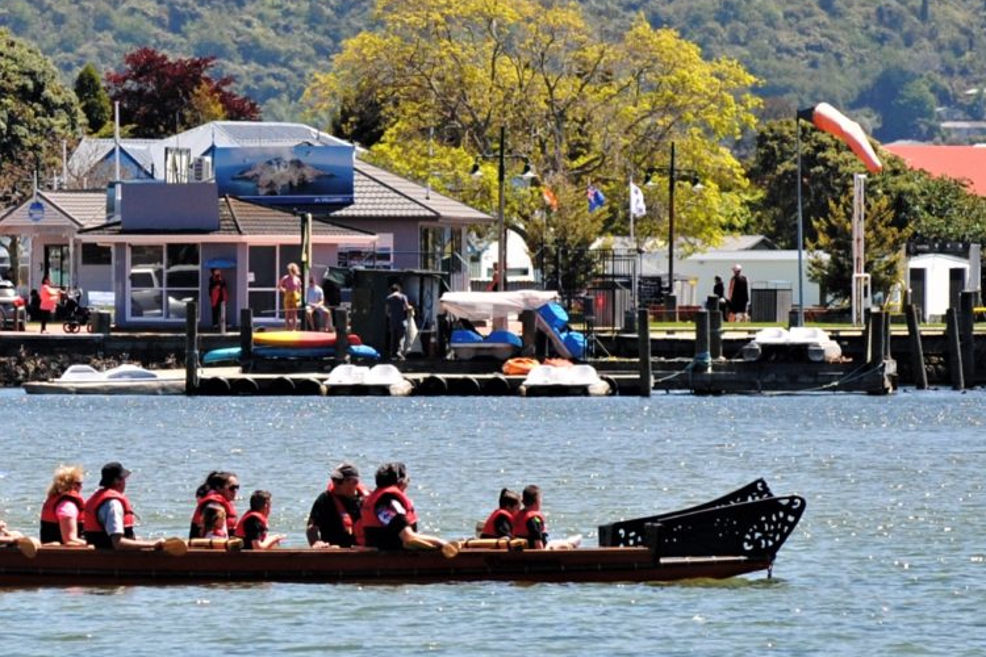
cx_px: 422
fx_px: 4437
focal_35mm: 162
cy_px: 275
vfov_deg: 8.5
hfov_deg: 12.7
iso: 110
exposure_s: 1/500
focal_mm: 90
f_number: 5.6
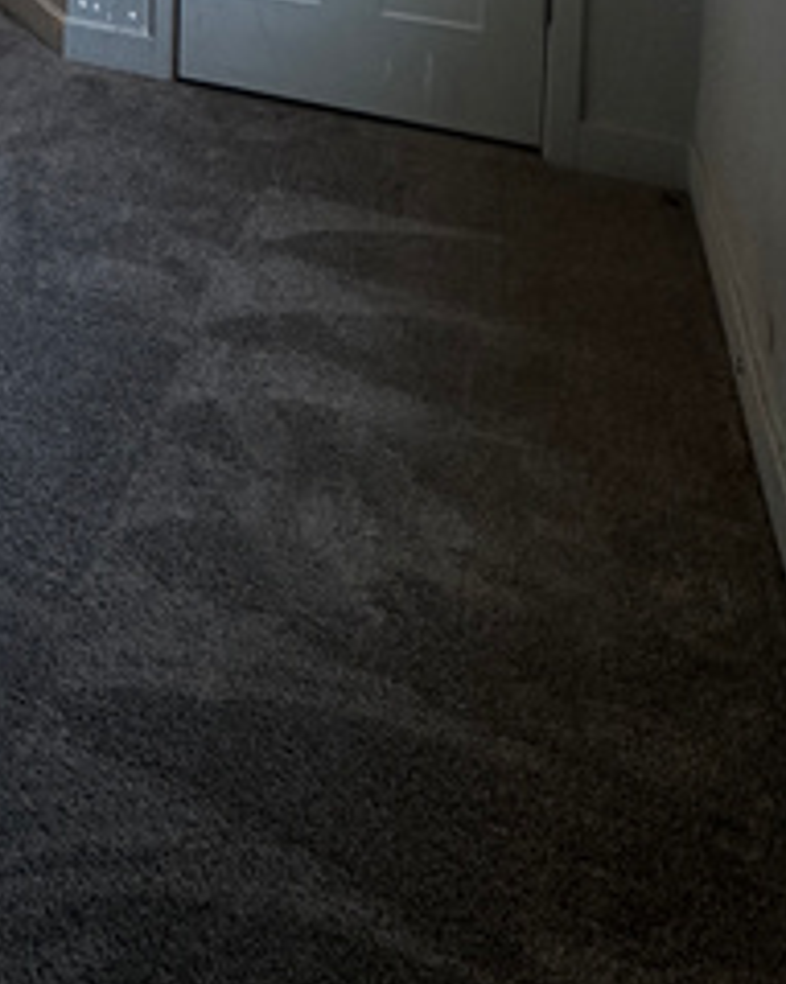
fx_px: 1280
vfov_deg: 29.6
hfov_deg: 29.3
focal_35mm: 44
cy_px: -412
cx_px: -165
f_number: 2.2
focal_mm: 2.22
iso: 200
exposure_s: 1/60
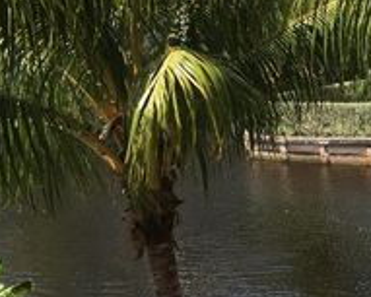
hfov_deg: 23.6
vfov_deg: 20.7
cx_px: 437
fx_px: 813
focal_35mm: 74
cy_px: 170
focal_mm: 4.15
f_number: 2.2
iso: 25
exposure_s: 1/845
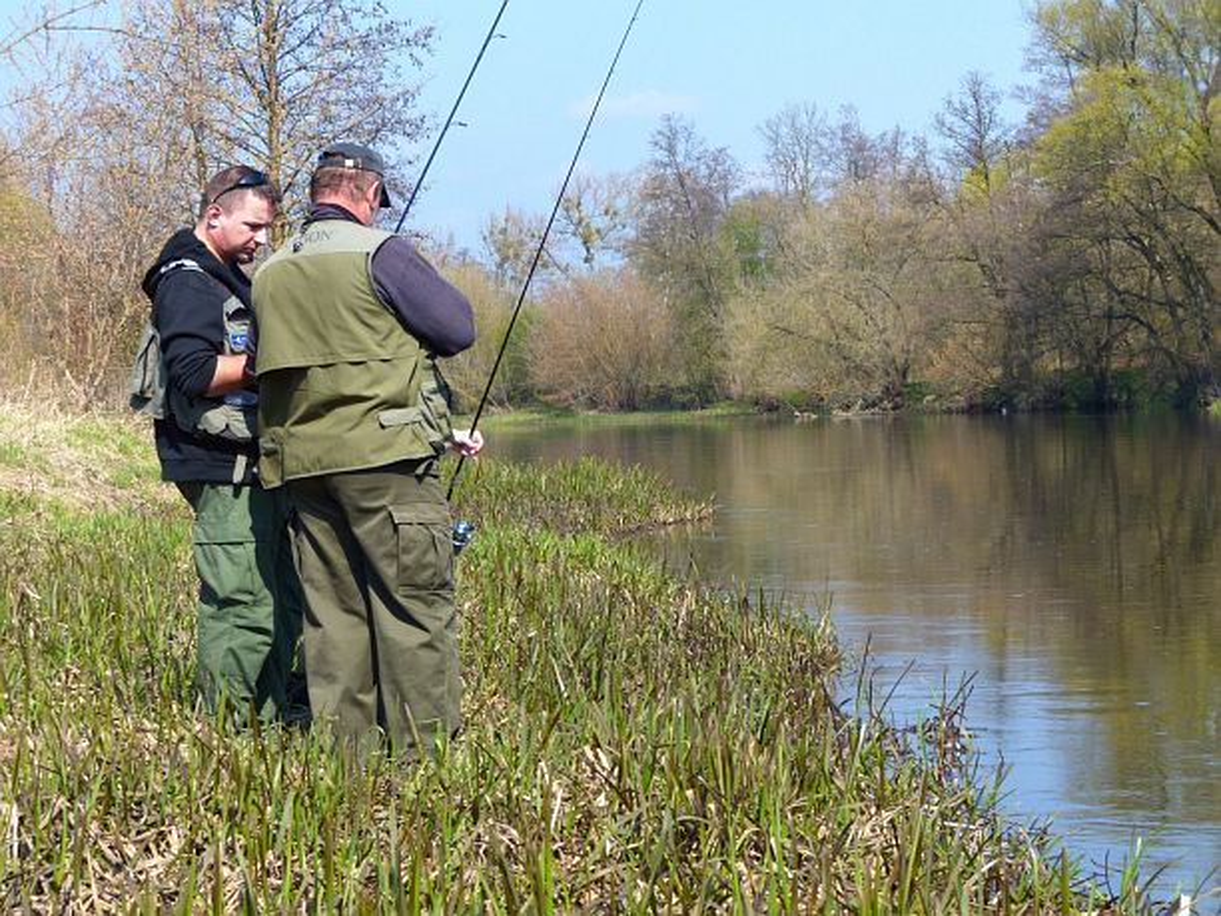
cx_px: 610
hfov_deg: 18.9
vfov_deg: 14.2
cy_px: 458
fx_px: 3668
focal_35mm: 104
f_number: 4
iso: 100
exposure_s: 1/400
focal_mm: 18.7
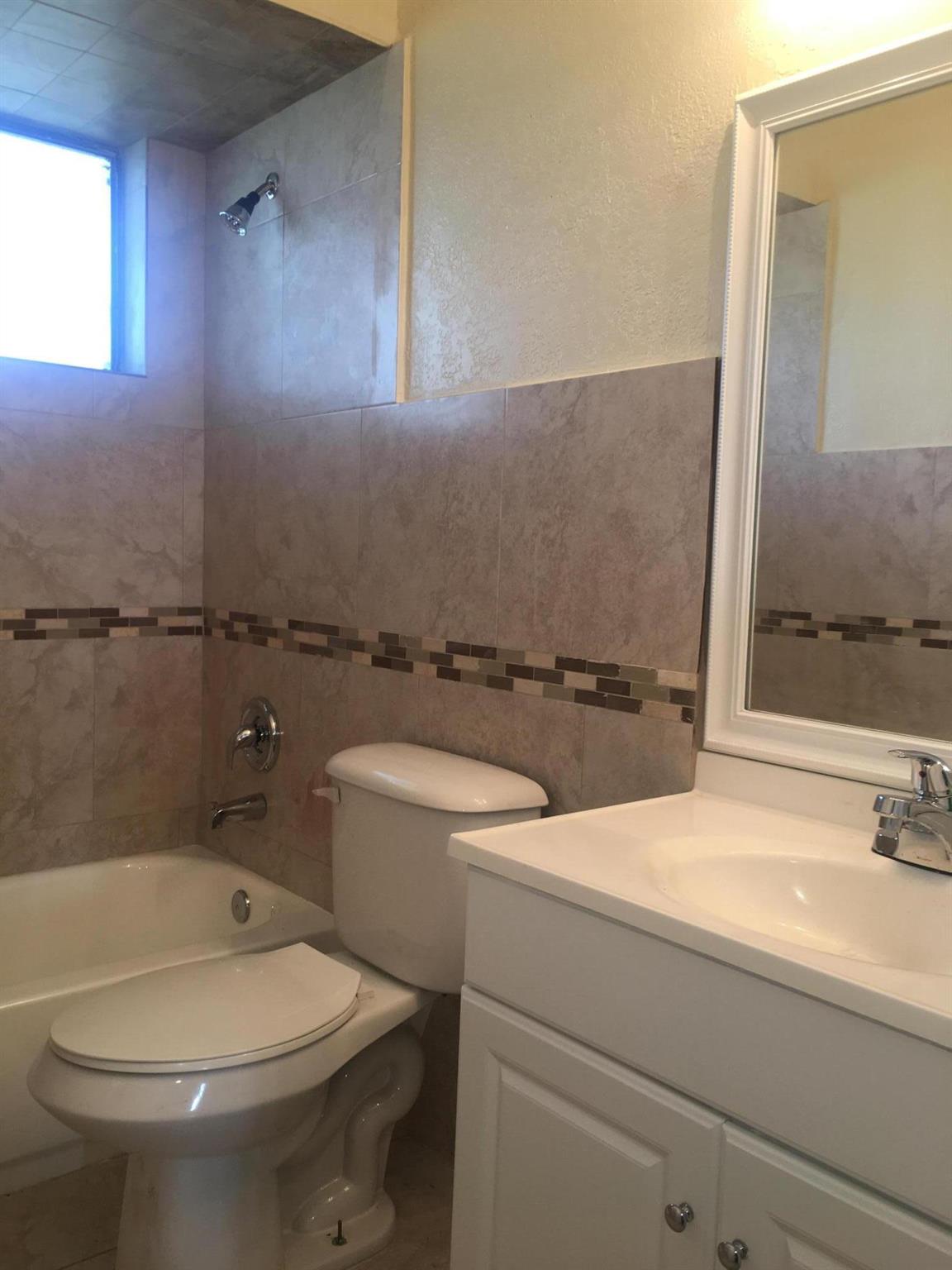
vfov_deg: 61.7
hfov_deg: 48.2
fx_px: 1063
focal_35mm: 29
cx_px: 476
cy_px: 635
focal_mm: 4.15
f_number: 2.2
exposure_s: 1/30
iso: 25
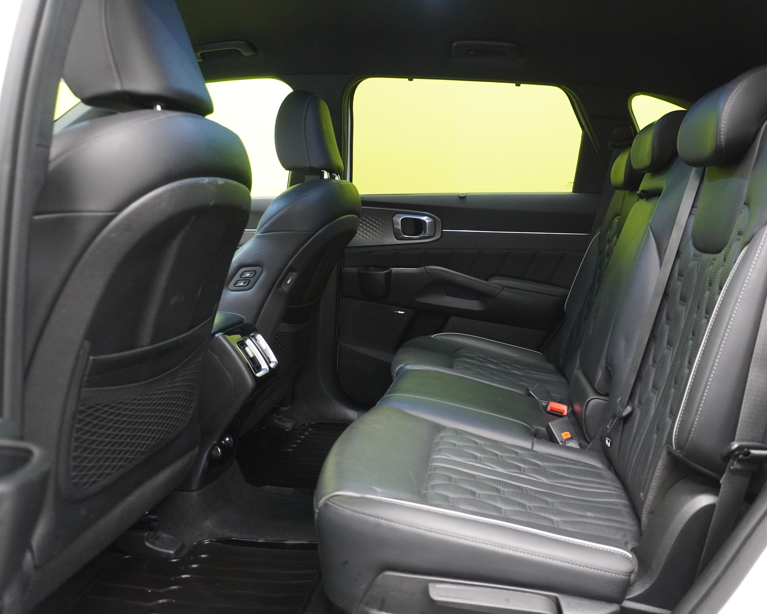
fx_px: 636
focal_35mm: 28
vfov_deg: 51.5
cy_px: 301
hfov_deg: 61.5
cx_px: 470
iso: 2000
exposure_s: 1/30
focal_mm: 16
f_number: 3.5
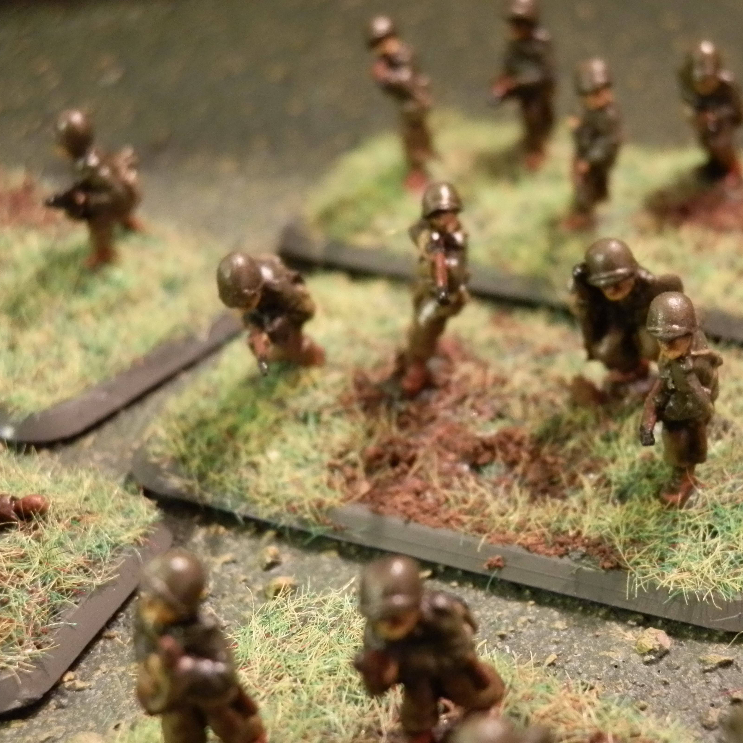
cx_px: 467
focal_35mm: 72
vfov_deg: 24.0
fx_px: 1748
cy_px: 371
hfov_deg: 23.9
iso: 400
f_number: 3.7
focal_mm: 10.99
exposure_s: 1/8
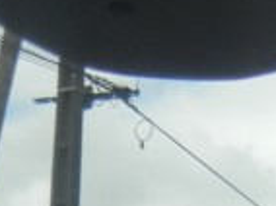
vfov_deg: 6.2
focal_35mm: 217
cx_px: 175
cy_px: 670
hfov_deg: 9.1
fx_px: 1727
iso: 160
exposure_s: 1/310
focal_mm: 5.4
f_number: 7
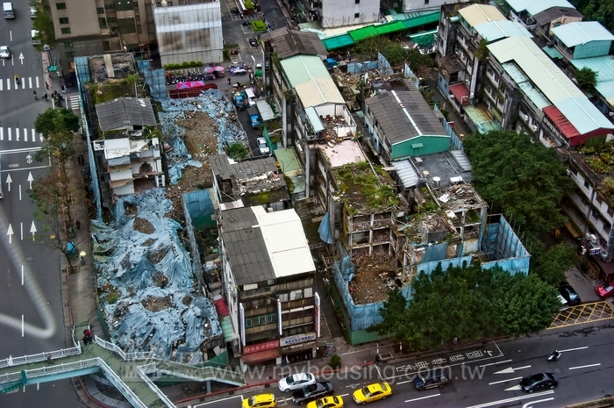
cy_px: 204
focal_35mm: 56
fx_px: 954
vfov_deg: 24.1
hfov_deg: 35.7
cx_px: 307
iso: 640
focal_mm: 56
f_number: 6.3
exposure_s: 1/100
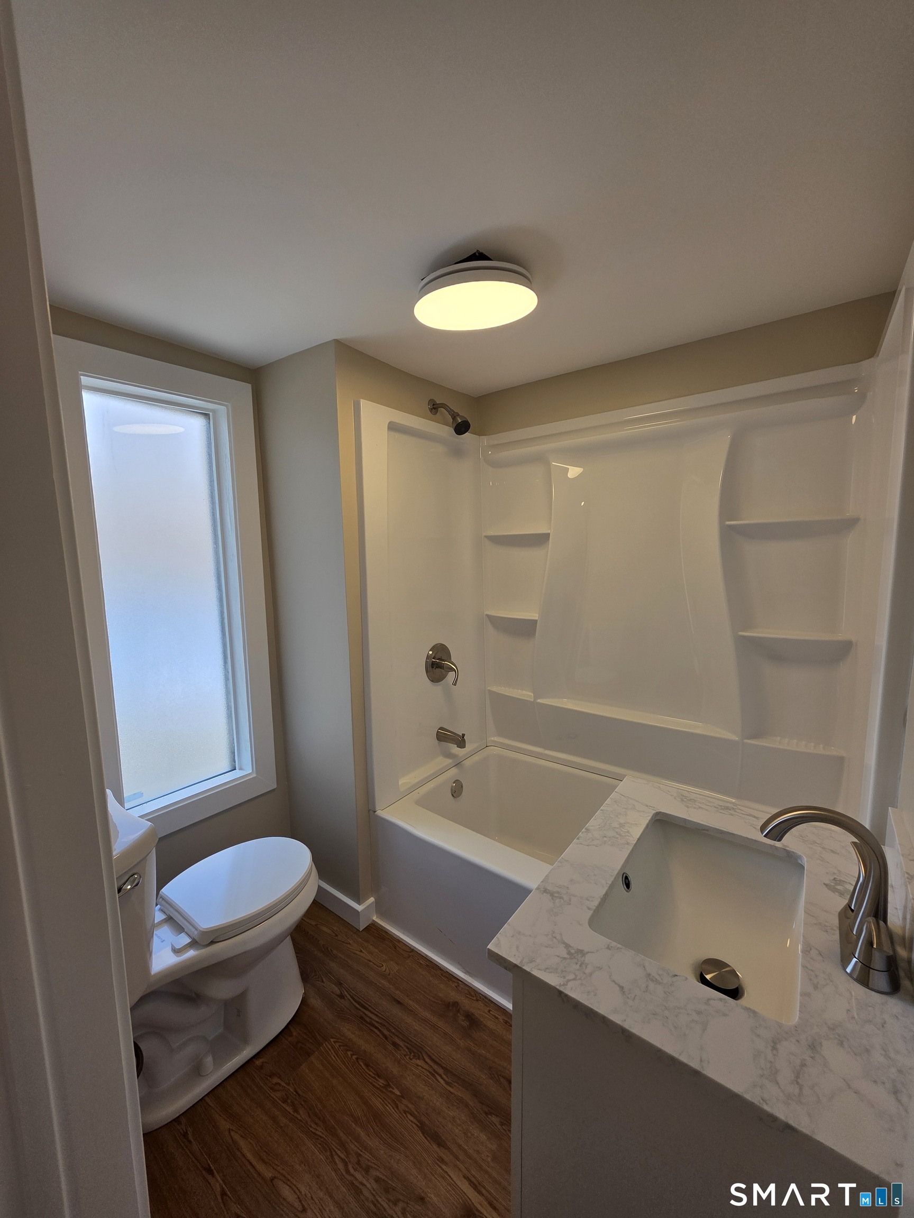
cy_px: 609
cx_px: 457
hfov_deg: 89.9
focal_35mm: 13
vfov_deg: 106.2
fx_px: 458
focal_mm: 2.2
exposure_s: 1/120
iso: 50
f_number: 1.9
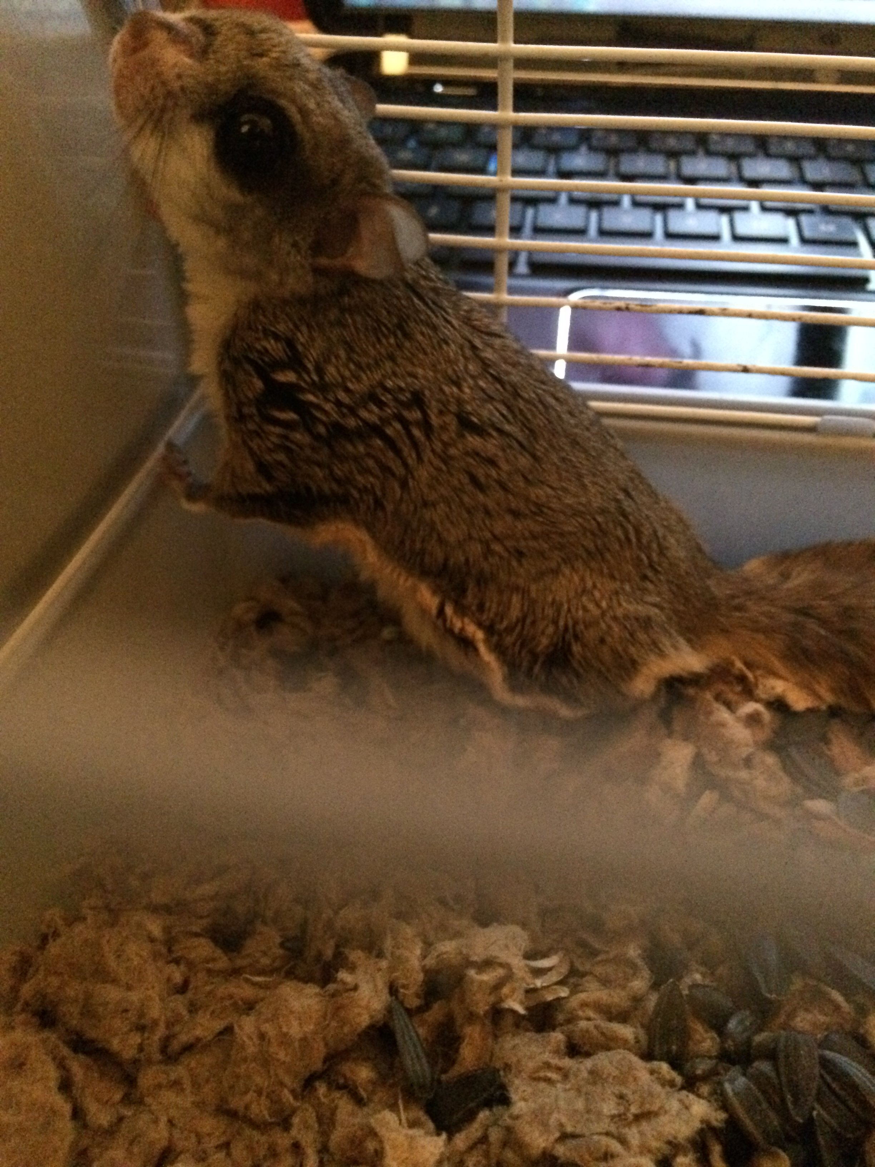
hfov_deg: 46.8
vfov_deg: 60.0
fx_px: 1011
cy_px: 584
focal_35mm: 30
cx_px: 438
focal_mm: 4.12
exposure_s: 1/15
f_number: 2.2
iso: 2500
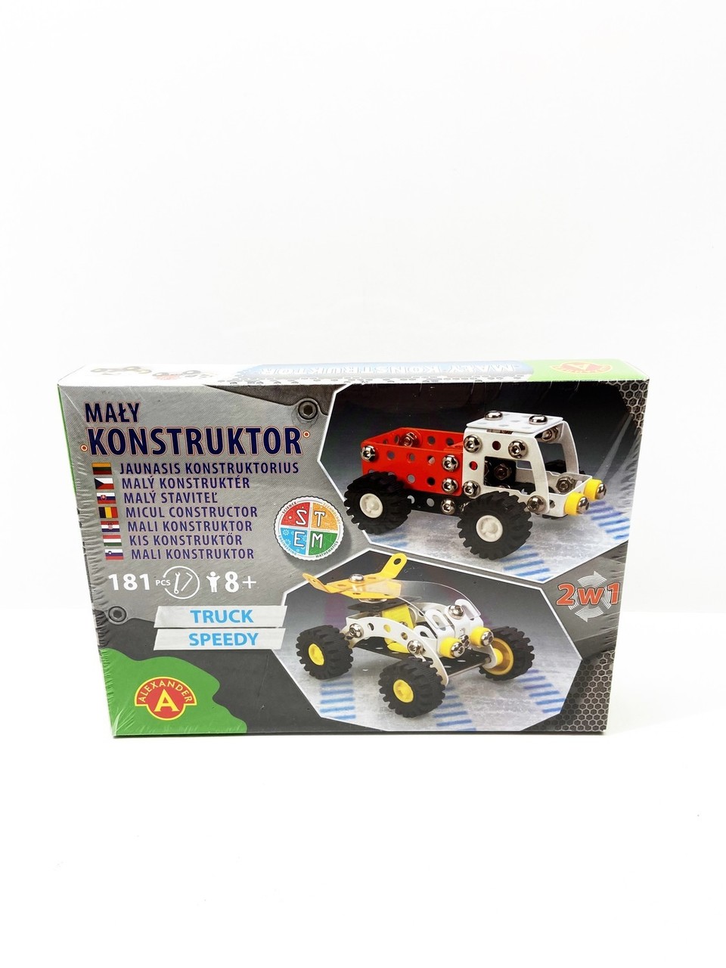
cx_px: 363
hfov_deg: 53.1
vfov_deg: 67.3
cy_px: 484
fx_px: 727
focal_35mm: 26
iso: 32
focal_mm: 4.25
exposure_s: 1/139
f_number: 1.8
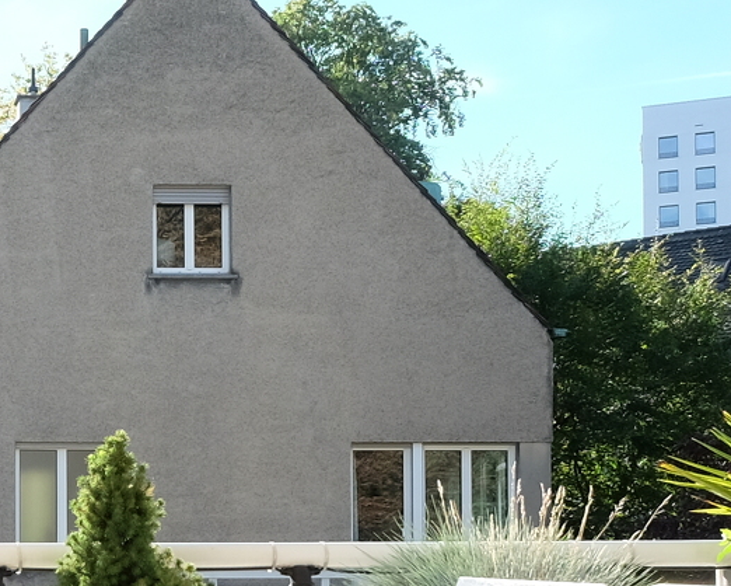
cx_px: -115
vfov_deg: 21.7
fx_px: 1493
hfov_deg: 25.1
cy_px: 522
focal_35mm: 69
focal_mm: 10
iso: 400
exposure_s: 1/240
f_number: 5.6
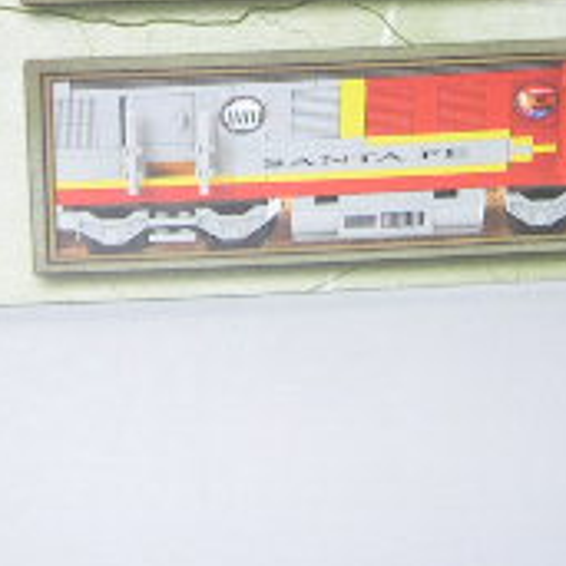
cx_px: 89
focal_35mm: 126
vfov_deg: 13.3
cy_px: -205
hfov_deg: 13.8
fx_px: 2331
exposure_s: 1/60
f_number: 2.8
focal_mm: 8
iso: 100
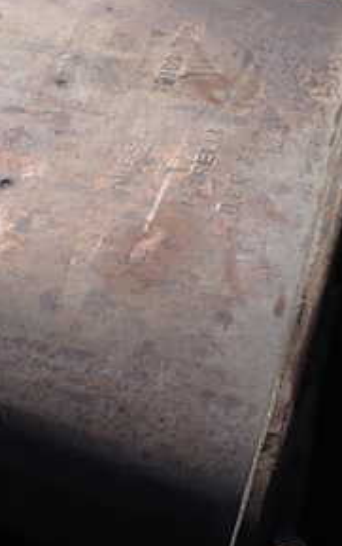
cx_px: -43
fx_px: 819
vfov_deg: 36.8
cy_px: 221
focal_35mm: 55
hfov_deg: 22.2
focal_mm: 4.5
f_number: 8
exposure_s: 1/200
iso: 100
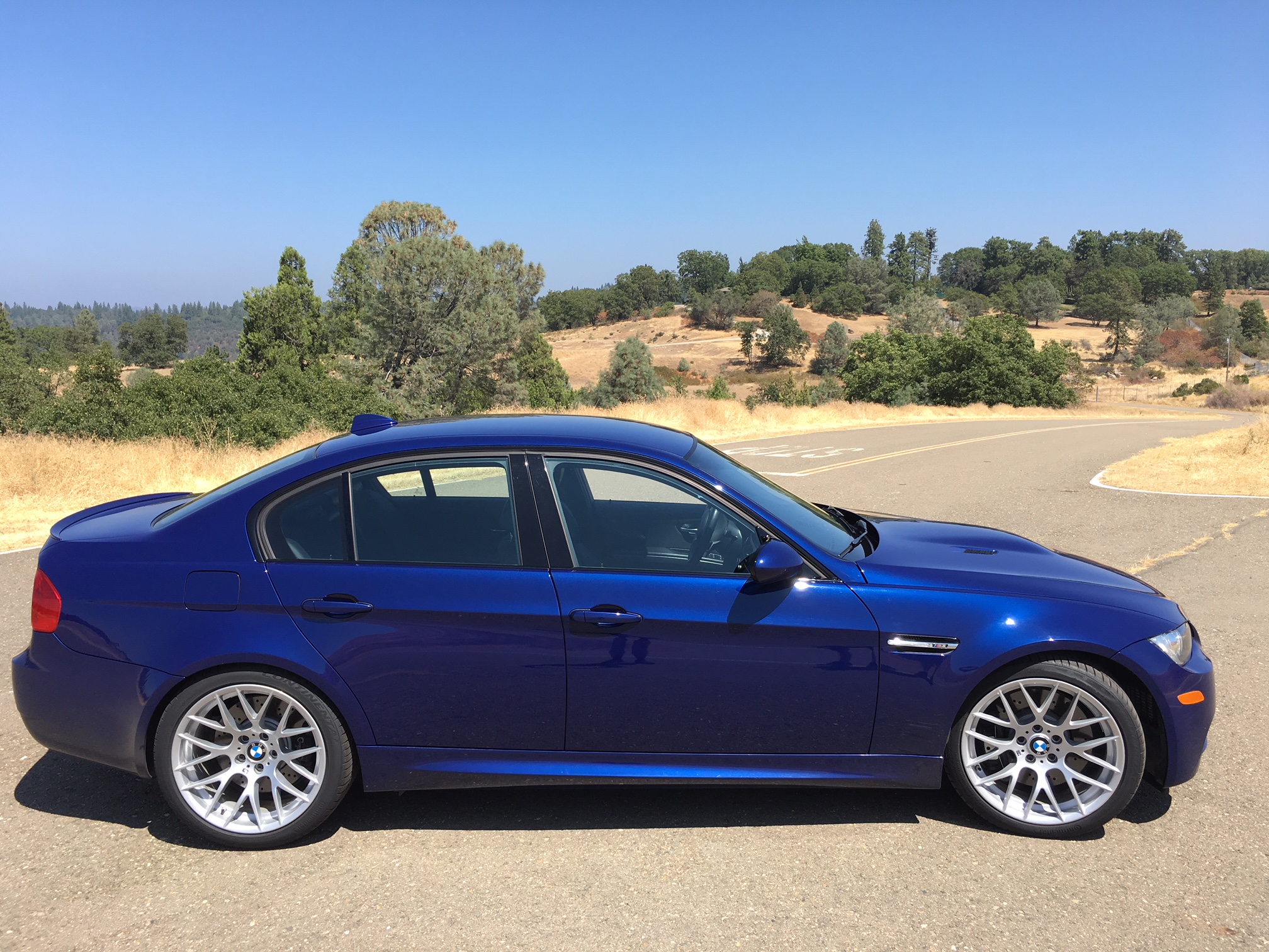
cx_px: 634
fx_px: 1063
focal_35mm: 29
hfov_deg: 61.7
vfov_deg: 48.2
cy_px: 476
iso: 25
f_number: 2.2
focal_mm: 4.15
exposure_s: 1/938
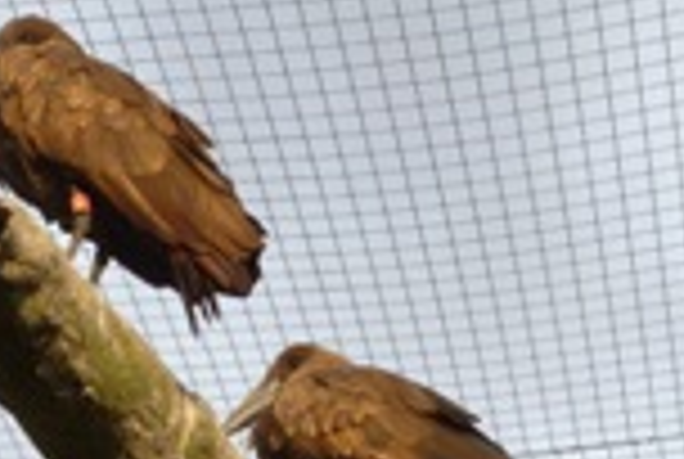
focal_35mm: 131
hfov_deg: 15.6
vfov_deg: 9.4
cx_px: 256
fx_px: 2494
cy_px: 1087
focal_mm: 6.5
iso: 80
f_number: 3.6
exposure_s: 1/100
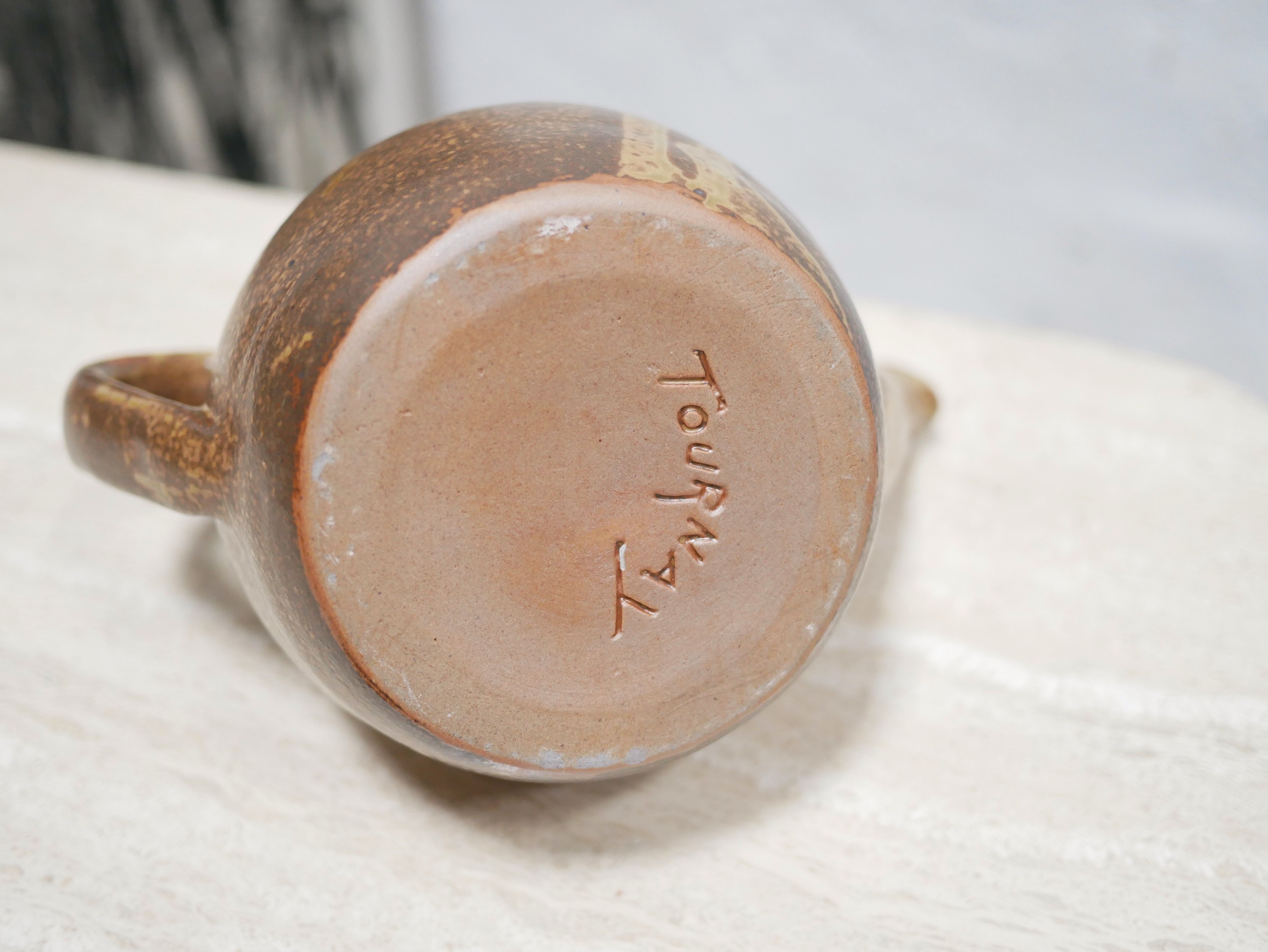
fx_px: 1466
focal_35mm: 40
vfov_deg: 36.0
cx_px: 634
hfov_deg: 46.8
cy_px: 476
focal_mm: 20
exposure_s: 1/60
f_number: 1.7
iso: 800
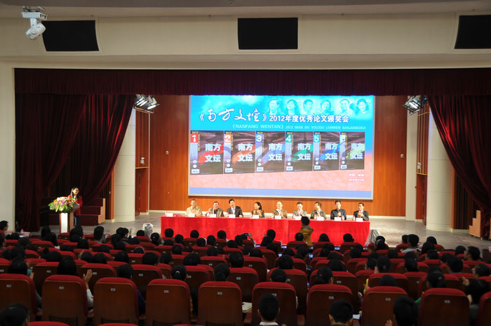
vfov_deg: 30.7
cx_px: 246
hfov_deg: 45.0
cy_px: 163
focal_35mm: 44
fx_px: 592
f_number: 4
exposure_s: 1/30
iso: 200
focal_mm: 29
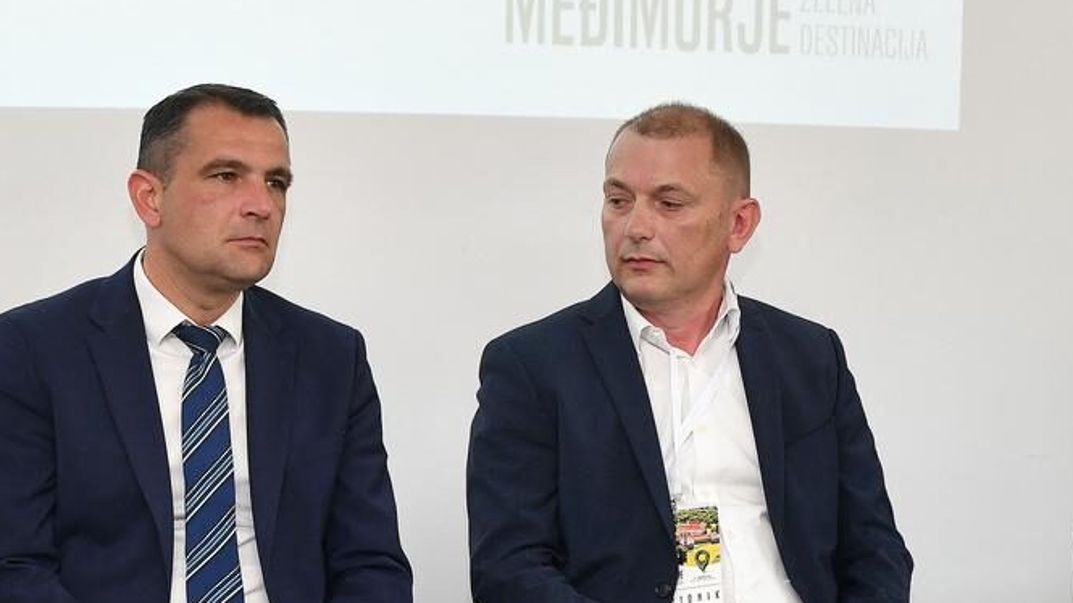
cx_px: 345
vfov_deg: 9.5
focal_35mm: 126
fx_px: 3585
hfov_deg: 17.0
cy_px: 630
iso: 1600
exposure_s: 1/160
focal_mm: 50
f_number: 5
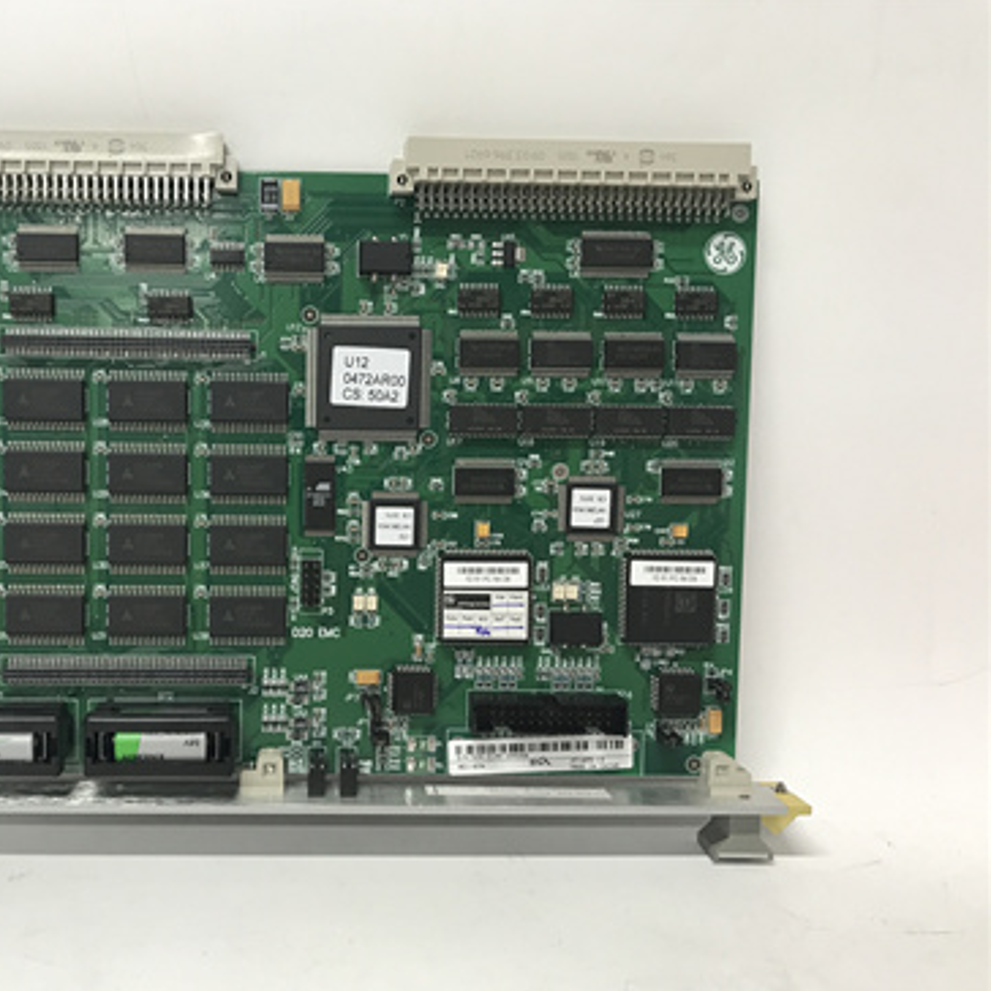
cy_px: 500
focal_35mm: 34
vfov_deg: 48.5
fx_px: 1101
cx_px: 313
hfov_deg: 47.5
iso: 40
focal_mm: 3.99
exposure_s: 1/25
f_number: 1.8
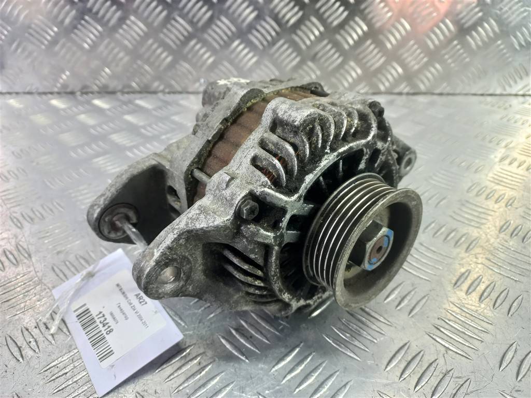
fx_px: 383
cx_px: 266
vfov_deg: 54.9
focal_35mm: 25
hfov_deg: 69.4
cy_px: 199
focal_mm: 4.6
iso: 100
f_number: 1.8
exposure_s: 1/50
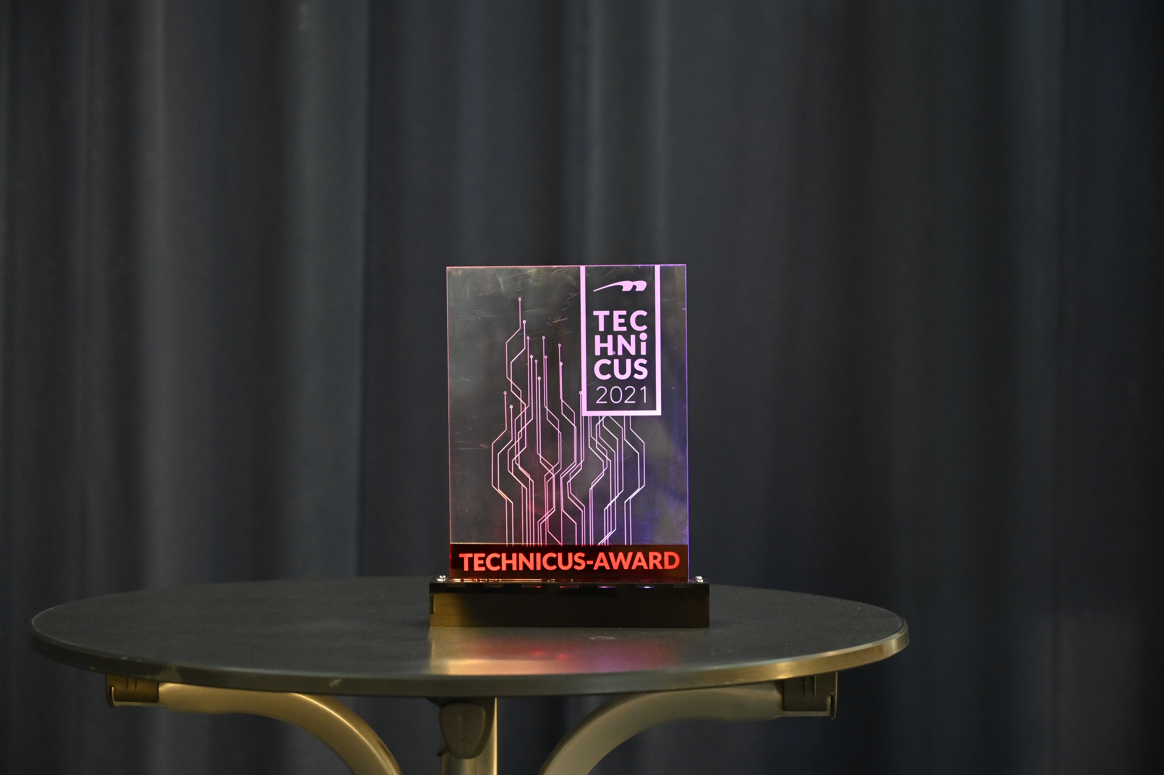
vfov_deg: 19.4
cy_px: 388
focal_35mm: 70
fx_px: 2262
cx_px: 582
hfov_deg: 28.9
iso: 2200
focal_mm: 70
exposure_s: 1/200
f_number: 5
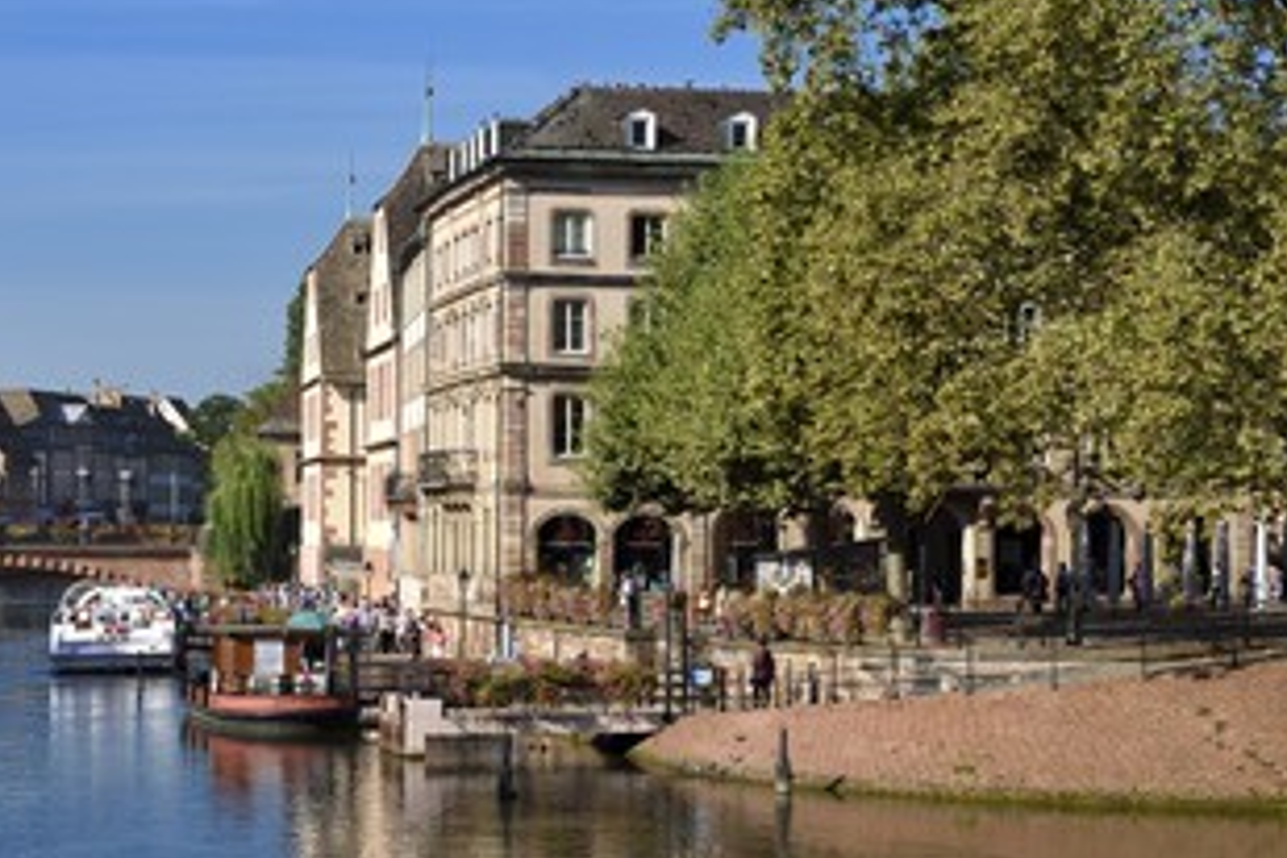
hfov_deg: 21.4
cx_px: 500
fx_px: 3396
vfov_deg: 14.4
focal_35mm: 95
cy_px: 483
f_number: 14
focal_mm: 70
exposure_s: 1/250
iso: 200
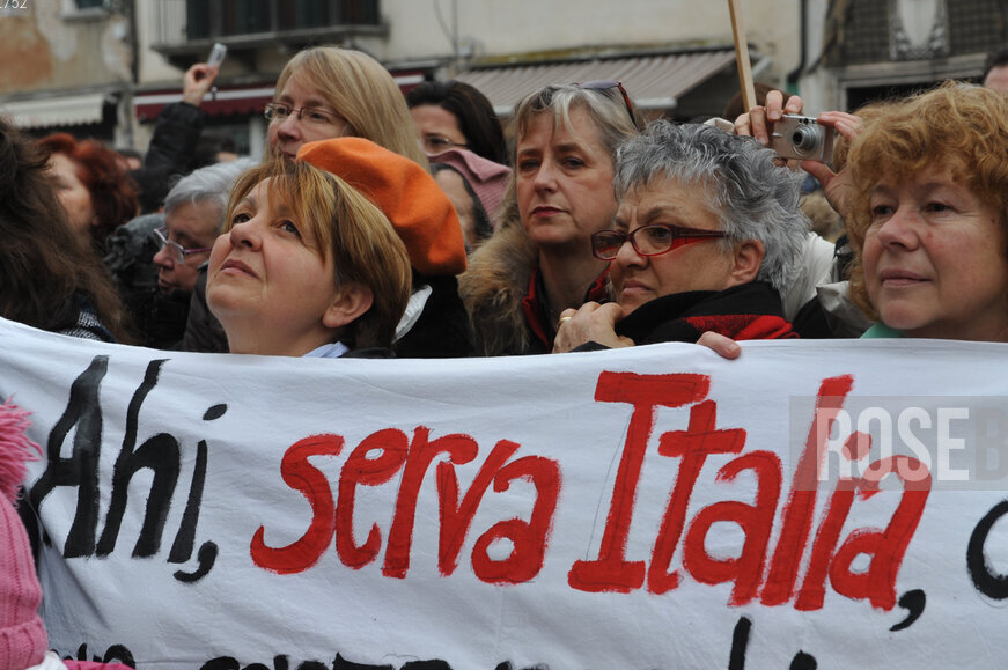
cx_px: 534
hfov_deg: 23.4
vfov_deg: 15.7
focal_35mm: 87
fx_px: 2434
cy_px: 374
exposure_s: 1/250
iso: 400
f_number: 8
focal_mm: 70
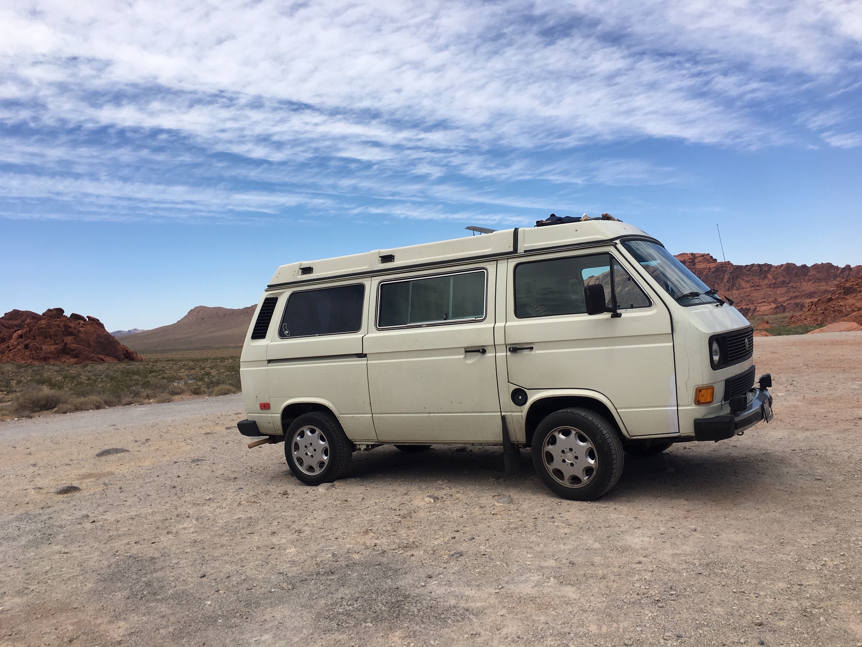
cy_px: 324
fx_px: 722
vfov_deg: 48.2
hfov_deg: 61.7
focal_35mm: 29
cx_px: 431
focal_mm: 4.15
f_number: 2.2
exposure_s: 1/1876
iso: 25
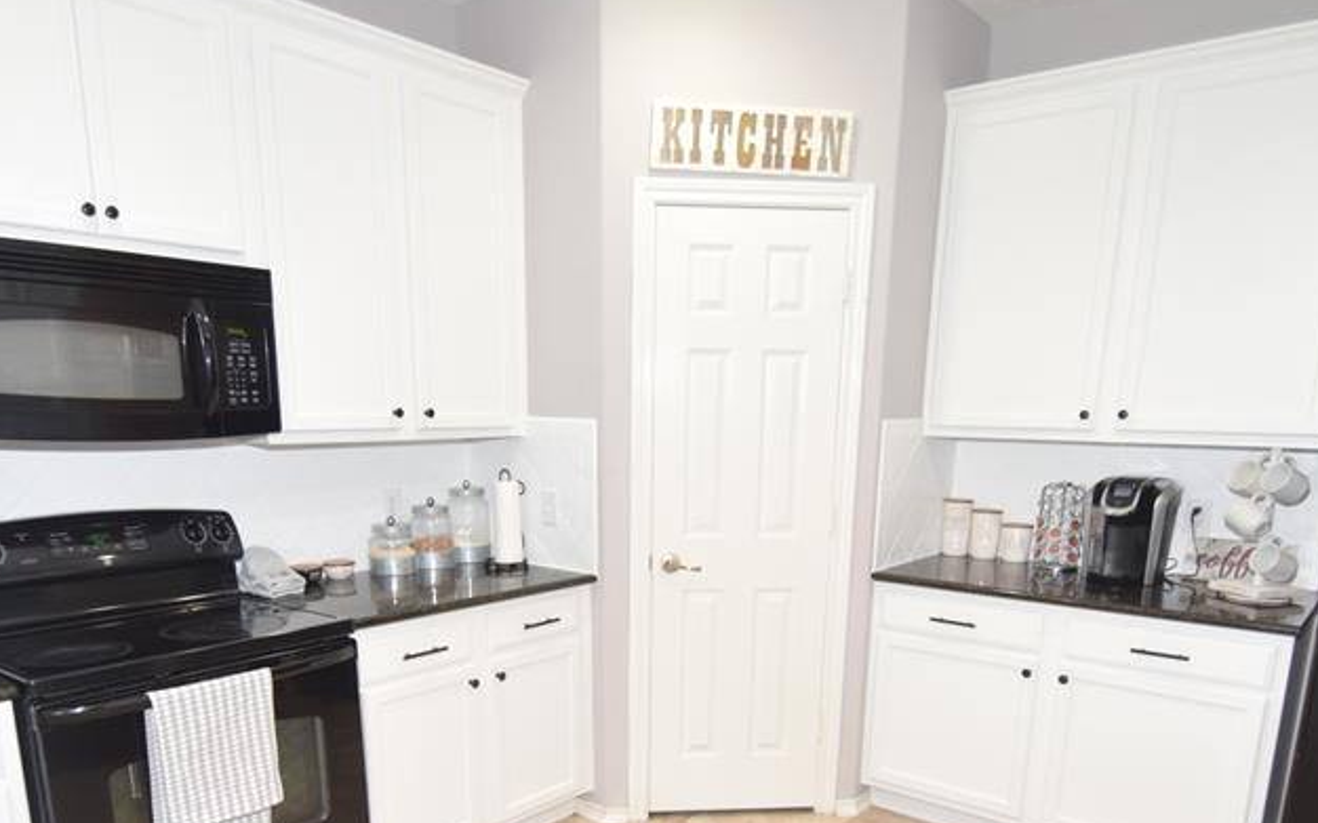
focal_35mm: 25
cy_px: 625
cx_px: 674
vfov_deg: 47.3
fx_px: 898
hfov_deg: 72.5
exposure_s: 1/60
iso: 900
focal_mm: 10
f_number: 3.5
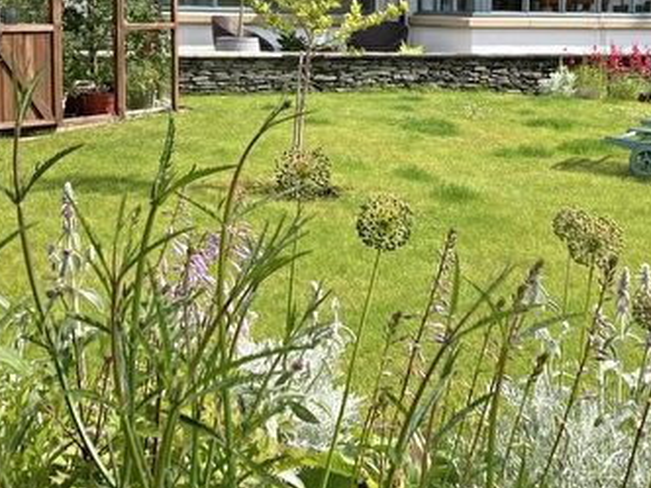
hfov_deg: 32.4
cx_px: 437
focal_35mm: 59
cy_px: 105
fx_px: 1110
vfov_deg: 24.5
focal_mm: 3.99
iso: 20
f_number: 1.8
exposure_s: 1/1091
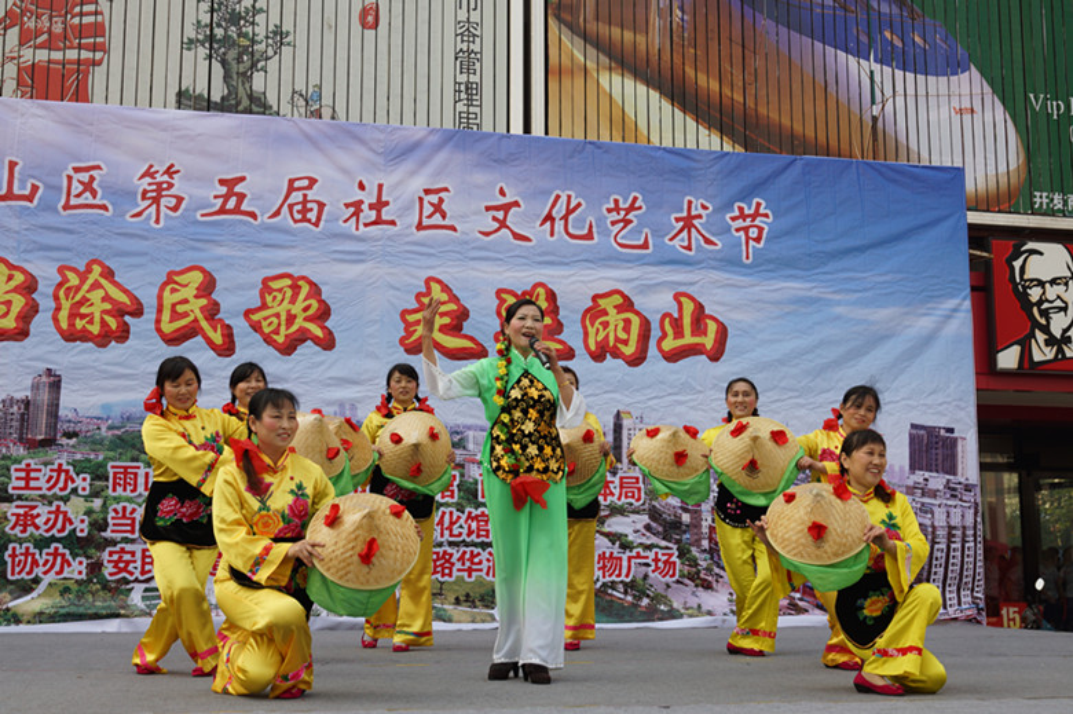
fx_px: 1251
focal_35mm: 42
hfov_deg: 46.4
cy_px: 357
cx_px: 536
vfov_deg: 31.9
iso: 100
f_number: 5
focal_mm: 28
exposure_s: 1/125
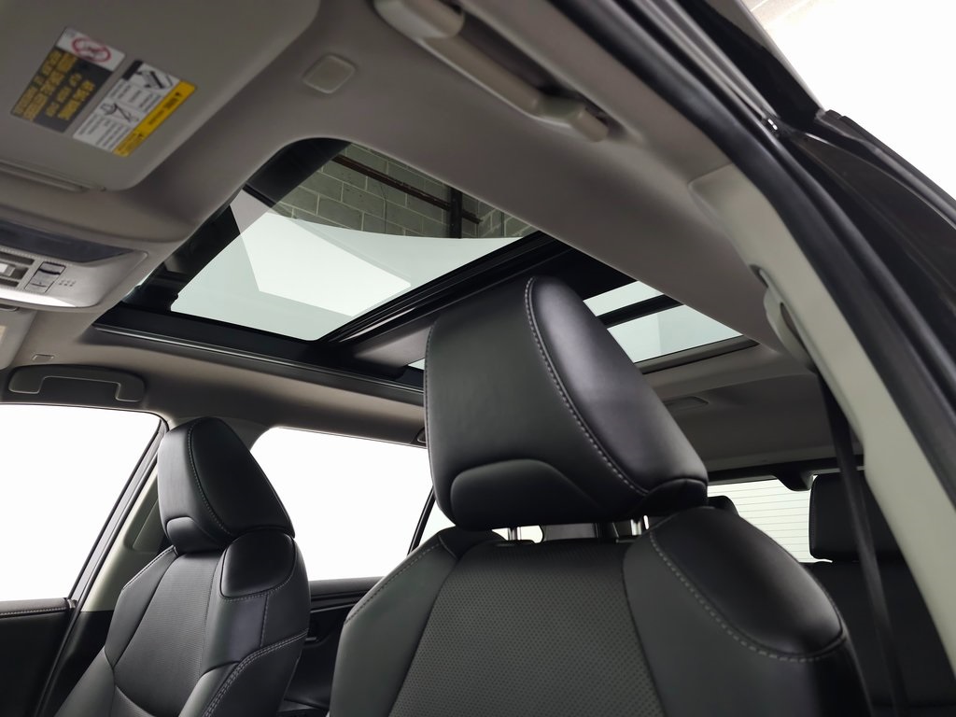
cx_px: 478
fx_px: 635
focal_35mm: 23
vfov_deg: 58.9
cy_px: 358
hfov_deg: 73.9
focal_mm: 6.3
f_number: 1.7
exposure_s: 1/60
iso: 200
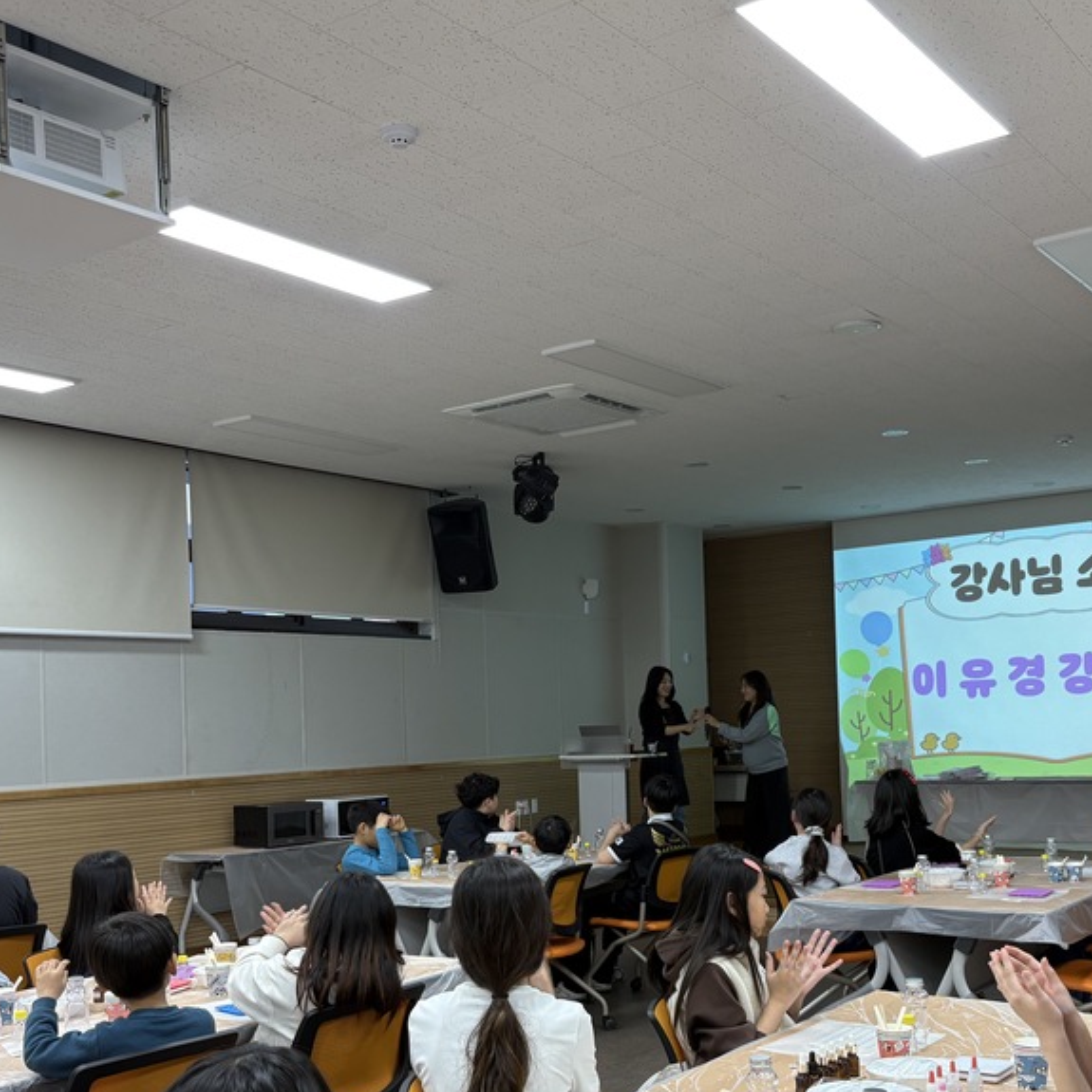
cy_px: 697
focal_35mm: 40
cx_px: 600
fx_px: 1428
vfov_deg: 41.5
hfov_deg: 41.8
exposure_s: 1/60
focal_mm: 5.96
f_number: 1.6
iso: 64
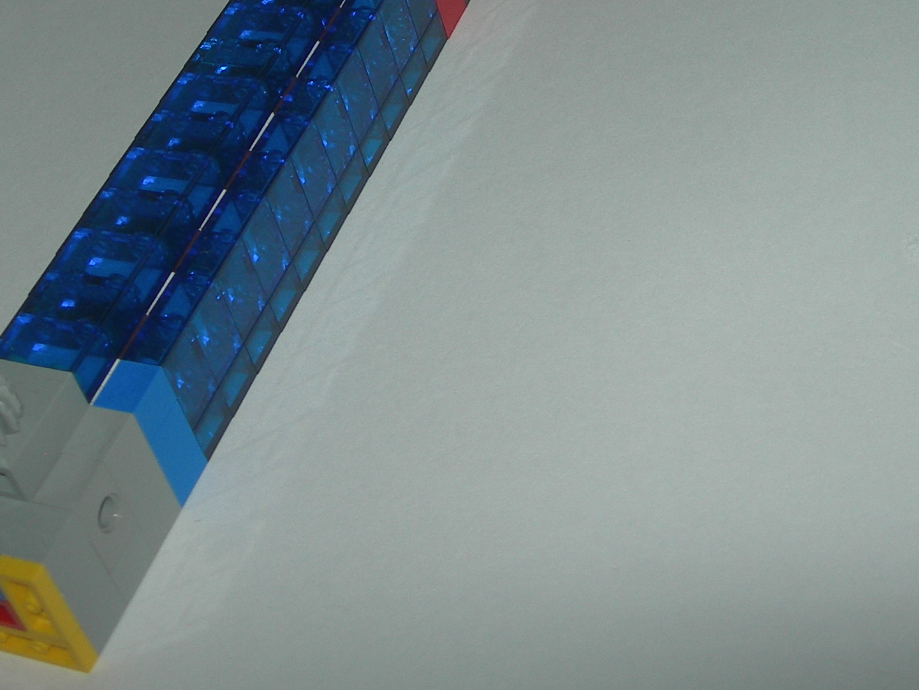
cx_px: 461
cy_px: -29
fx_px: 2151
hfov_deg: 24.1
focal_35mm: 81
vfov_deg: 17.7
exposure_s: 1/60.1
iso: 50
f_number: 2.8
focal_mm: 7.8
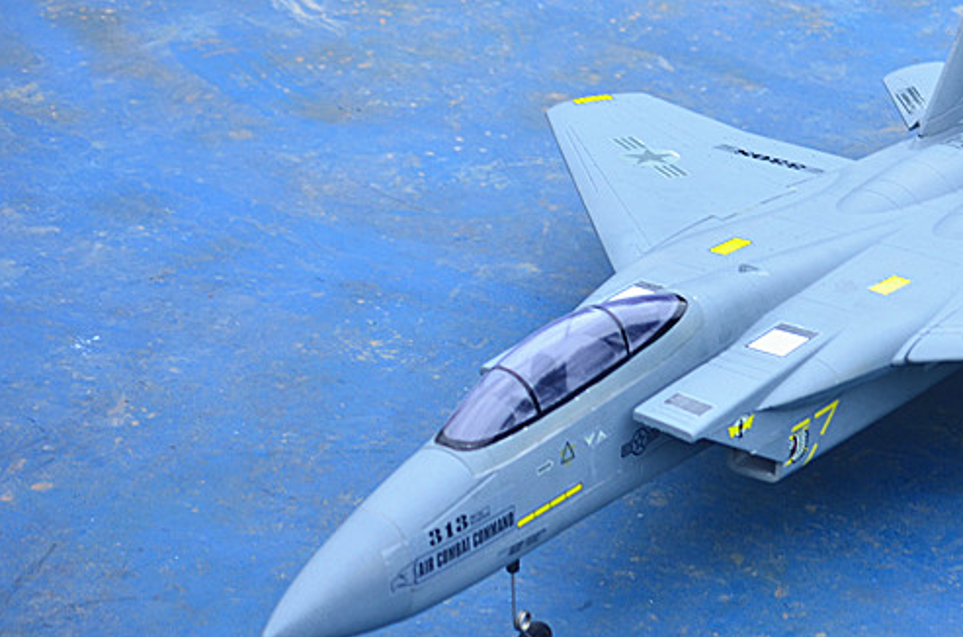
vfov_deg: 10.2
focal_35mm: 134
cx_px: 774
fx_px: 3570
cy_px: 278
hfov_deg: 15.3
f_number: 5
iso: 100
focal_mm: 55
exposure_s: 1/60
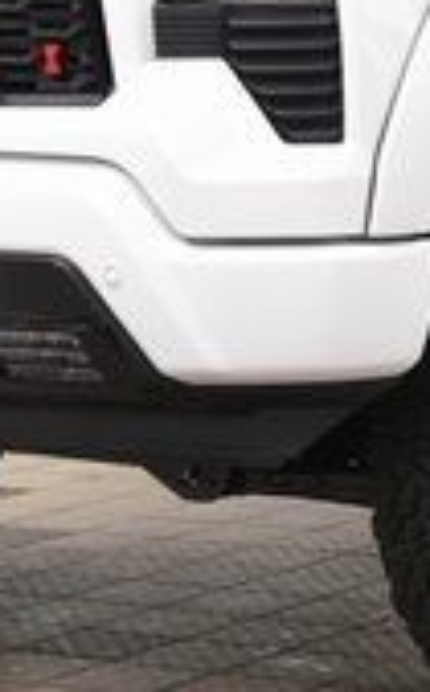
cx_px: 639
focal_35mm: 203
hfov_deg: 6.4
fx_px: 3821
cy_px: 35
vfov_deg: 10.3
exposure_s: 1/60
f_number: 8
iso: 1600
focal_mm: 35
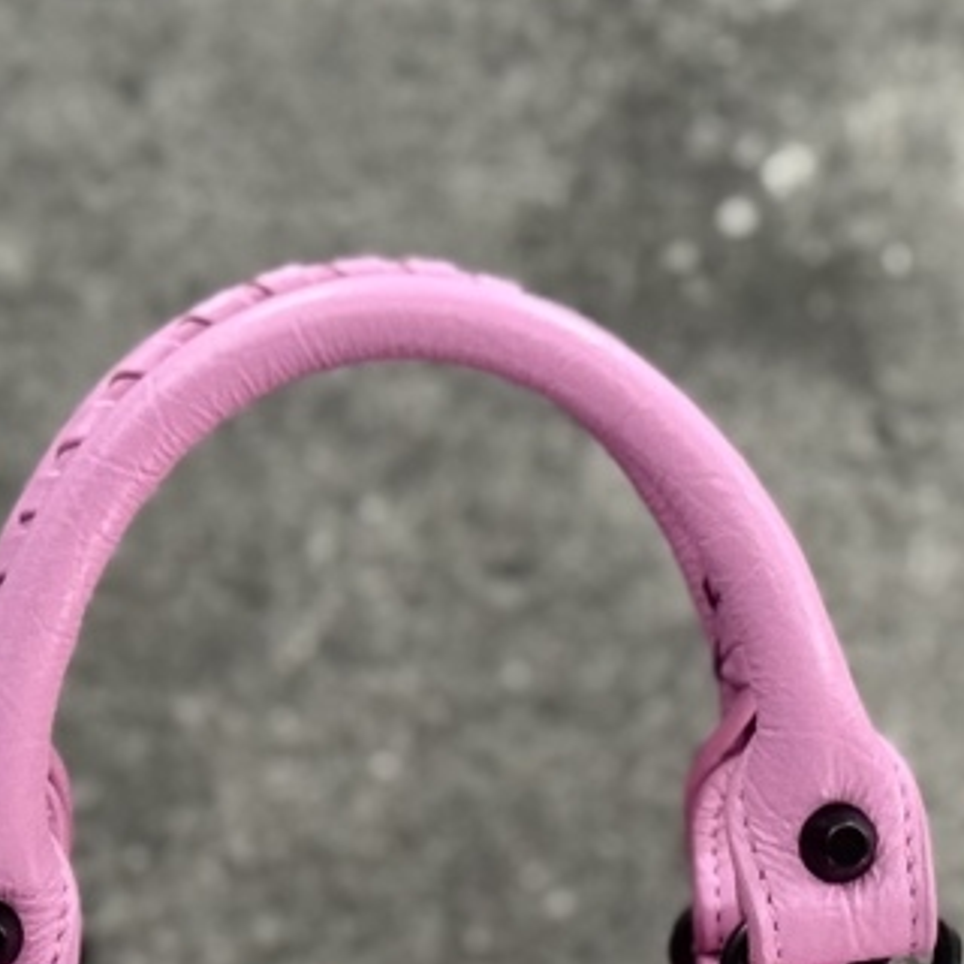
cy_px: 1081
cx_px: 482
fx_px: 6018
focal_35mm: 191
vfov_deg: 9.1
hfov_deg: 9.2
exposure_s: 1/50
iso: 125
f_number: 1.78
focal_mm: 6.76
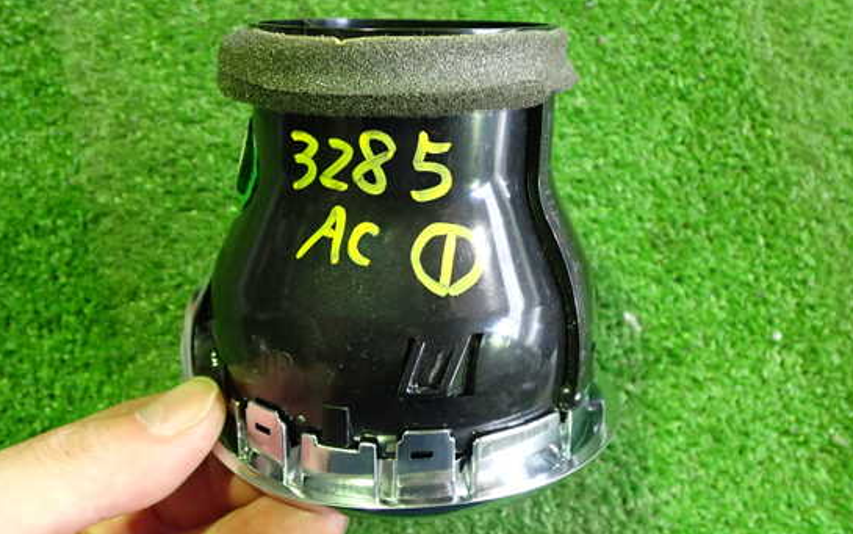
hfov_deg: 55.3
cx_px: 416
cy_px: 262
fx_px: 814
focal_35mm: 35
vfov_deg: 36.3
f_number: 2.3
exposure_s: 1/30
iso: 800
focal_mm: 5.4
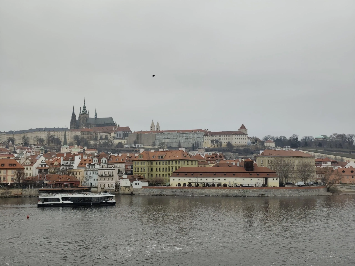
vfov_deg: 31.5
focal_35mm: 46
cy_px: 133
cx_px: 178
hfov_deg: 41.2
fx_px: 472
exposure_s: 1/164
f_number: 1.65
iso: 50
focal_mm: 6.19
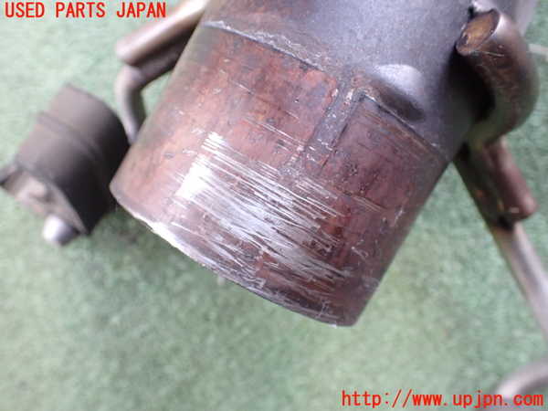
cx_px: 274
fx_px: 475
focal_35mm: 30
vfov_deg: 46.8
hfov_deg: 60.0
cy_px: 206
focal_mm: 5.4
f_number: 2.3
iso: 800
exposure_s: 1/125
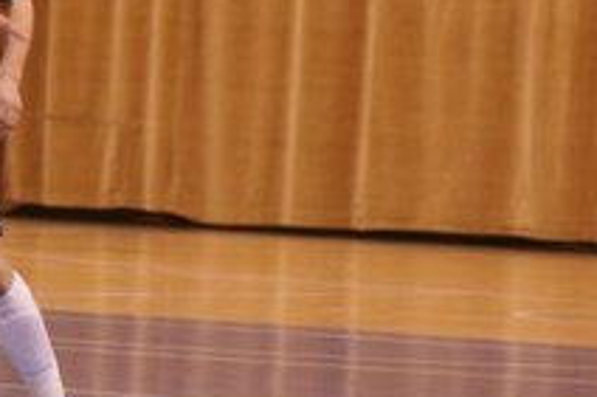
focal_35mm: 505
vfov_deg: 2.7
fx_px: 8368
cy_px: 101
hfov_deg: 4.1
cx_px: -222
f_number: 5
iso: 3200
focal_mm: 110
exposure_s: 1/400
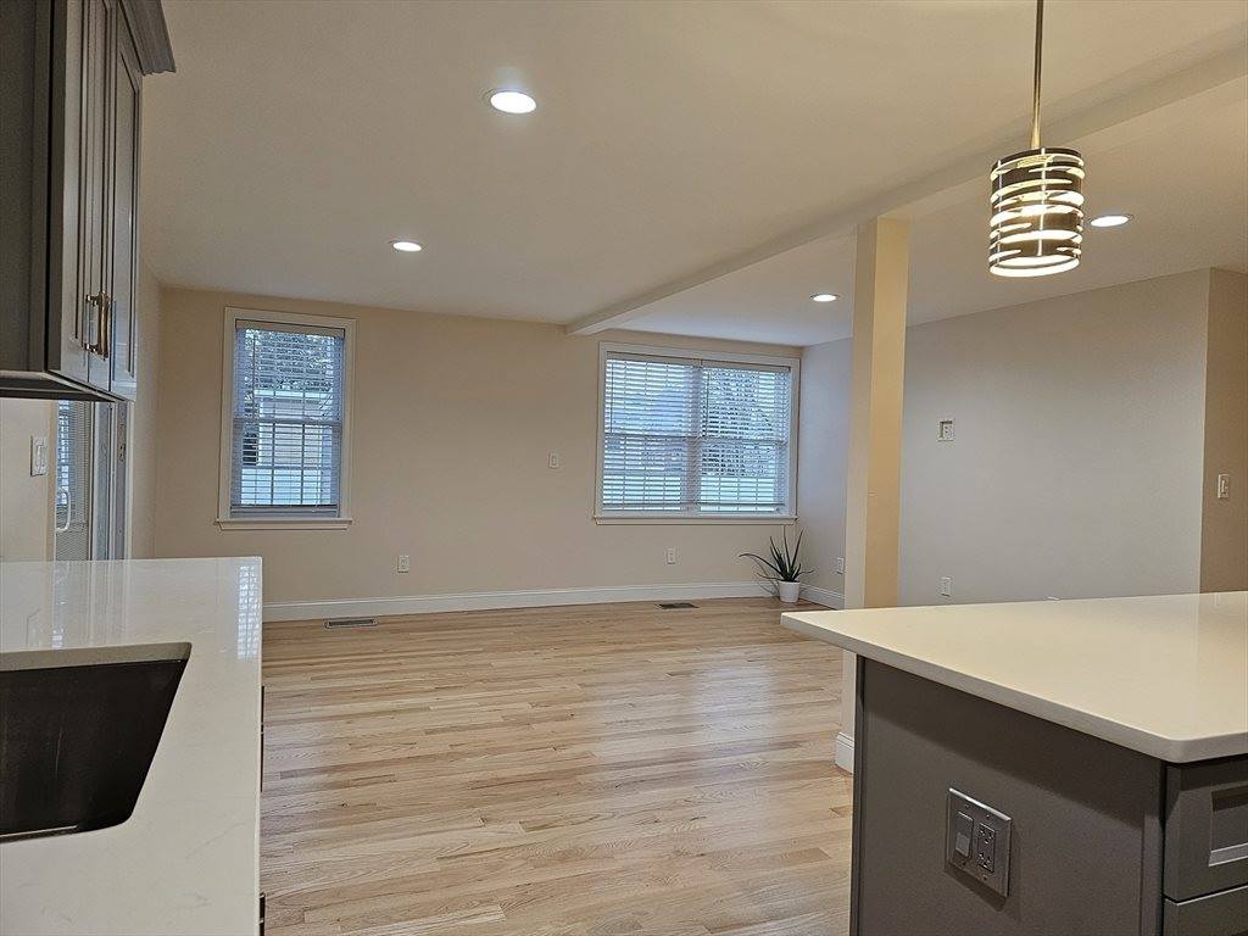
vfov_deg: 58.9
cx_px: 624
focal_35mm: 23
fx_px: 829
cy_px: 468
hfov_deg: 73.9
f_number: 1.7
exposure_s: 1/120
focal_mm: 6.3
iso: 320
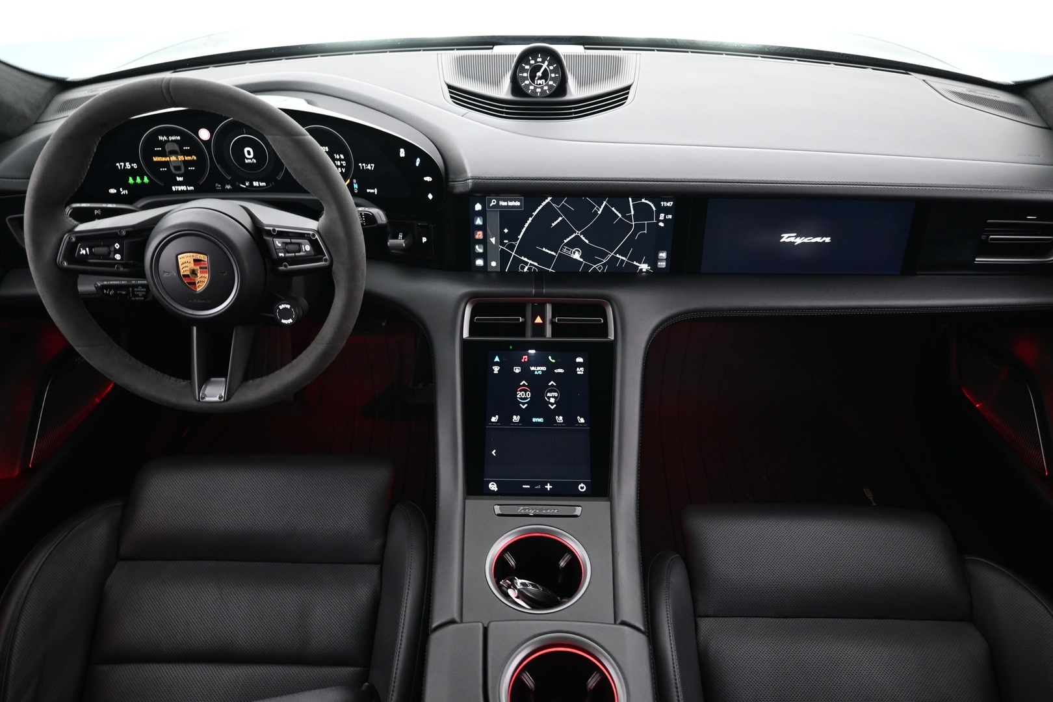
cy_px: 351
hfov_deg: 73.7
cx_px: 526
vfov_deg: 53.1
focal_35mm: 24
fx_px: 702
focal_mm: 16
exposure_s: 1/15
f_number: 3.5
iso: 1600
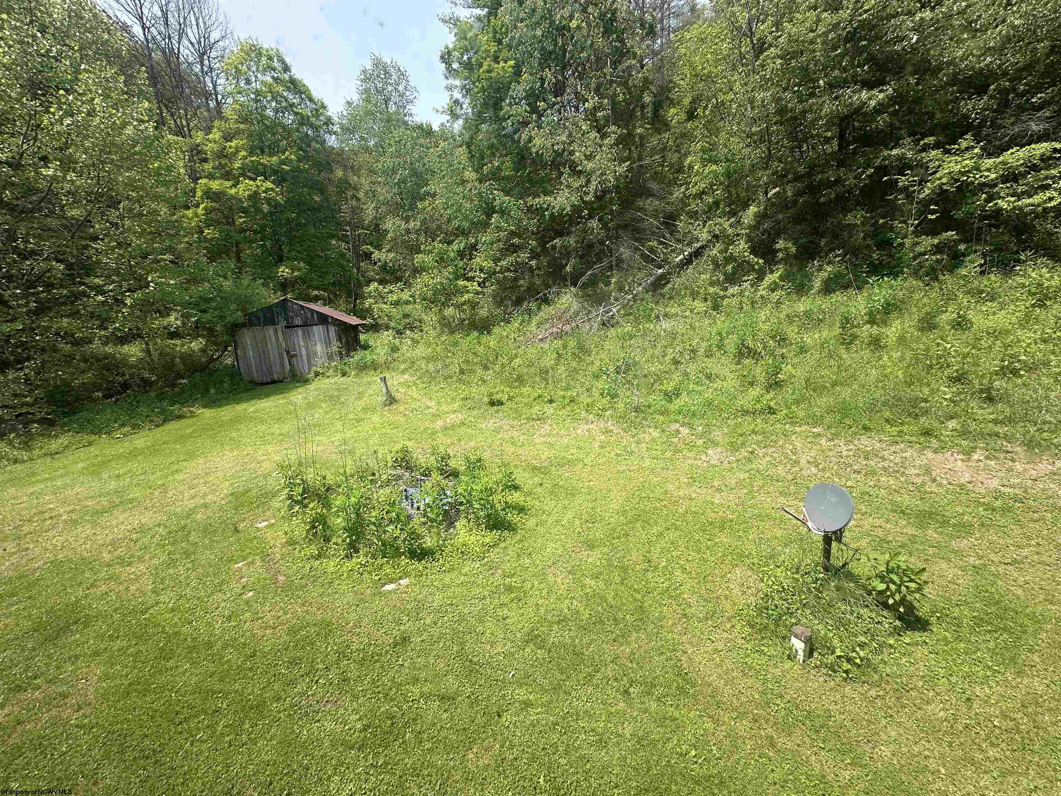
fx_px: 429
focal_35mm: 14
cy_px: 398
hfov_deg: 102.1
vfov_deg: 85.7
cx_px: 530
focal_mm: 2.22
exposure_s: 1/390
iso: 40
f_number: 2.2
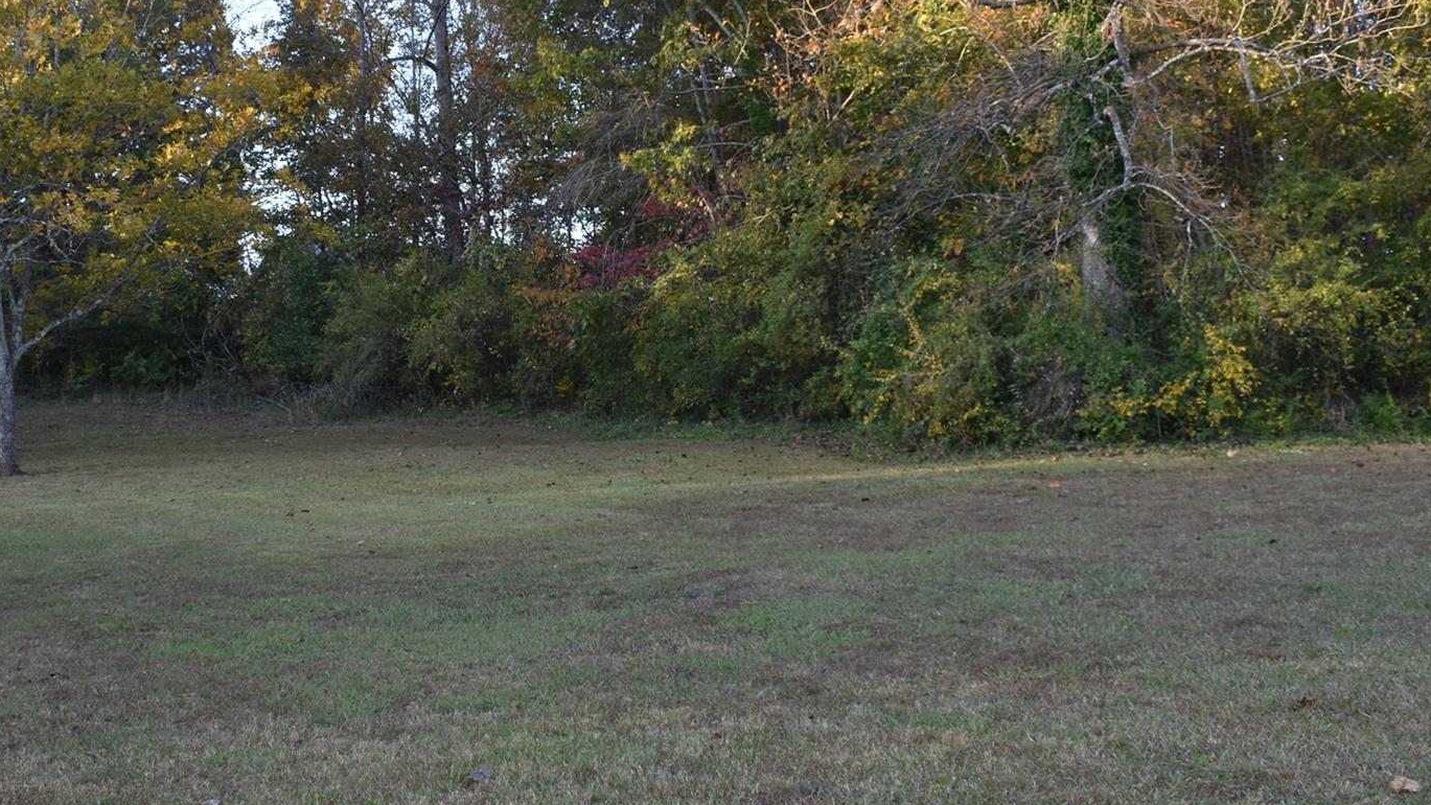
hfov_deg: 43.2
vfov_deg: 25.4
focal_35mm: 47
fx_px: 1783
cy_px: 333
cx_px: 499
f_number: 5.6
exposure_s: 1/125
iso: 220
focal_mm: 20
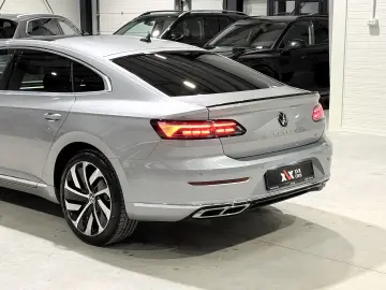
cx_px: 193
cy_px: 145
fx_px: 535
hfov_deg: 39.7
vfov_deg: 30.3
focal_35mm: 48
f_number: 1.78
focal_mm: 6.76
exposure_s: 1/50
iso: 100
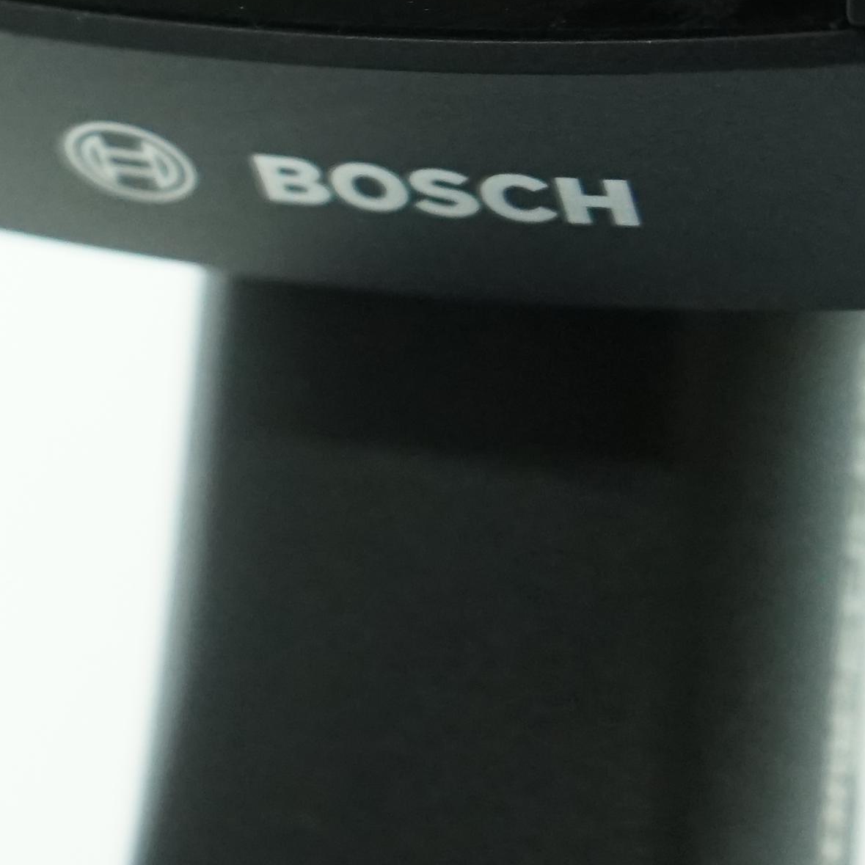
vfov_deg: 10.8
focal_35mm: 160
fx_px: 4523
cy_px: 49
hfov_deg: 9.7
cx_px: -1180
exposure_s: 1/200
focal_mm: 37
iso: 2000
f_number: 4.5
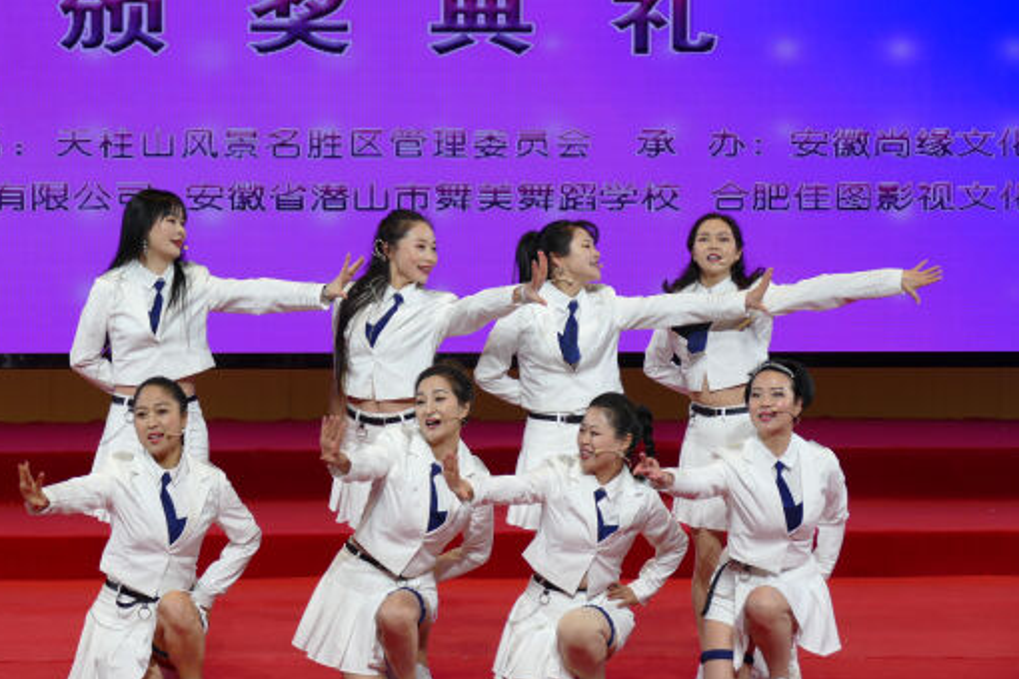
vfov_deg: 9.0
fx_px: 4330
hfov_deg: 13.4
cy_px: 347
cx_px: 460
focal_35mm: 153
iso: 125
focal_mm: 47.46
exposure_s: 1/160
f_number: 3.9
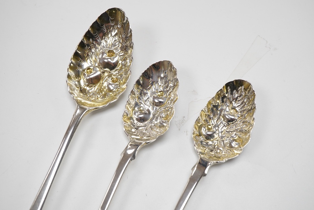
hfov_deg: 43.6
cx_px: 157
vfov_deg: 29.9
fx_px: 392
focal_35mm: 45
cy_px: 105
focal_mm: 30
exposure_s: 1/125
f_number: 10
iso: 800
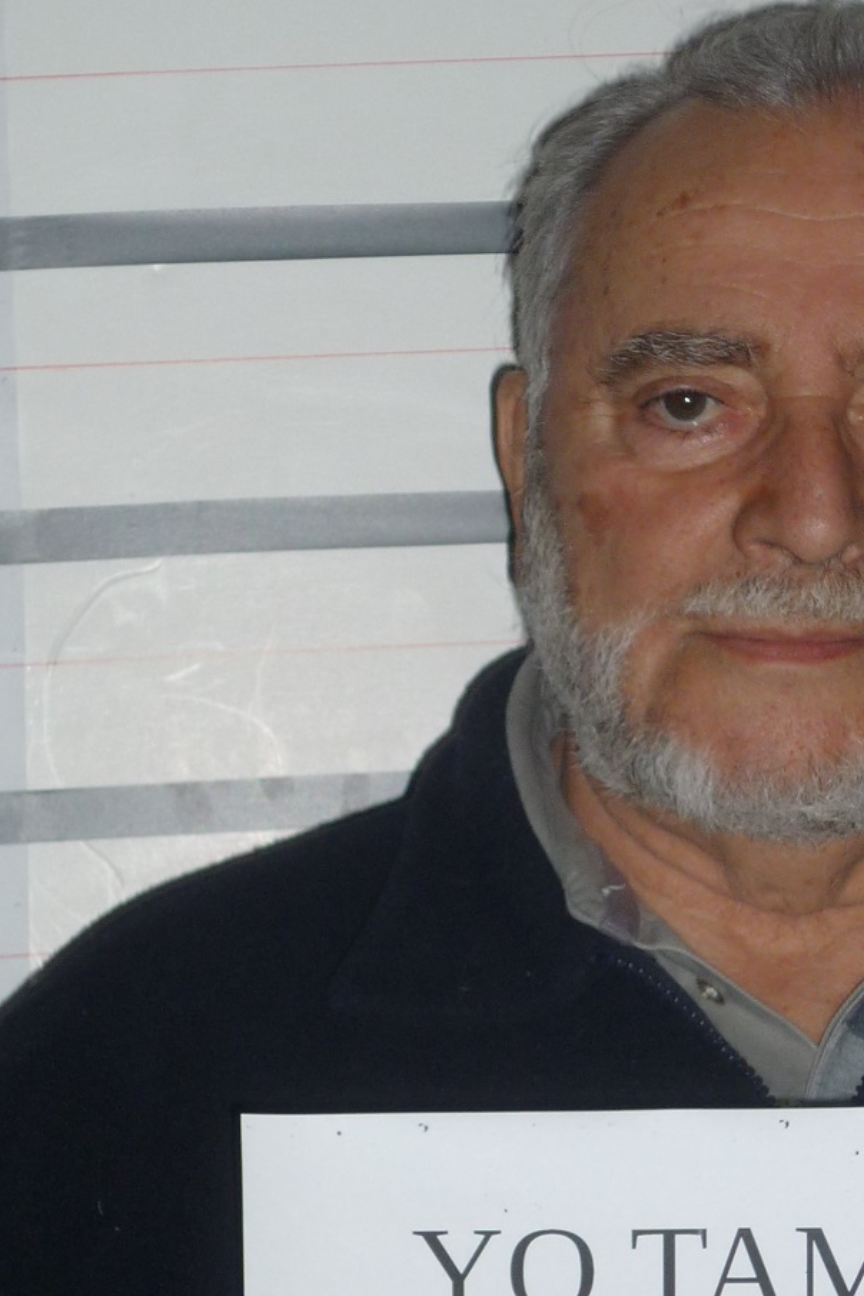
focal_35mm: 147
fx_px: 5292
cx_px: 498
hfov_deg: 9.3
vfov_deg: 14.0
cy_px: 790
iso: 100
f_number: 3.8
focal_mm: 10.6
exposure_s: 1/125
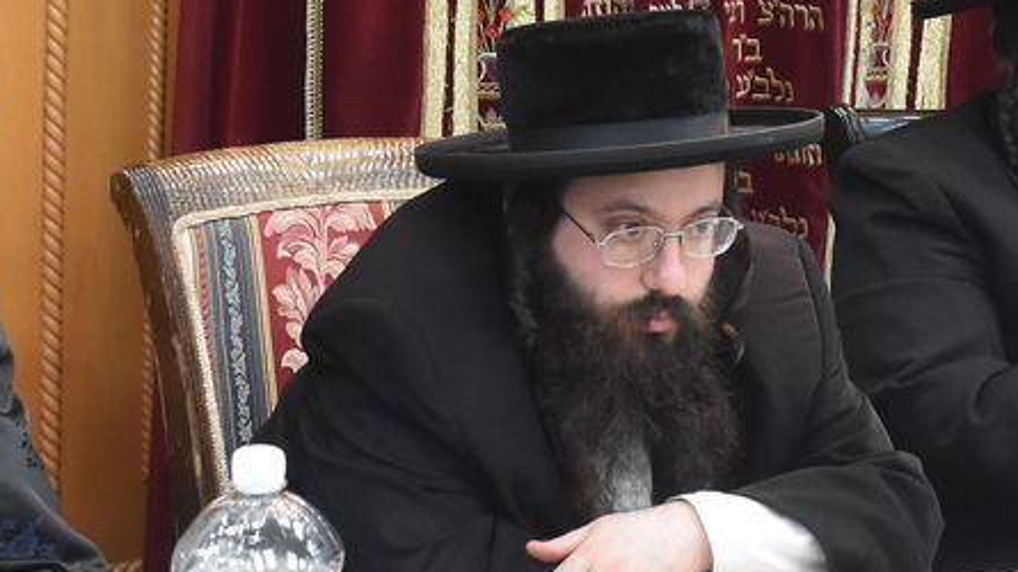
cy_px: -1
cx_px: 810
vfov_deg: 13.4
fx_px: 2402
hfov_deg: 23.6
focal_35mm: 89
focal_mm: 18
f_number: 5.6
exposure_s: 1/60
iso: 1600
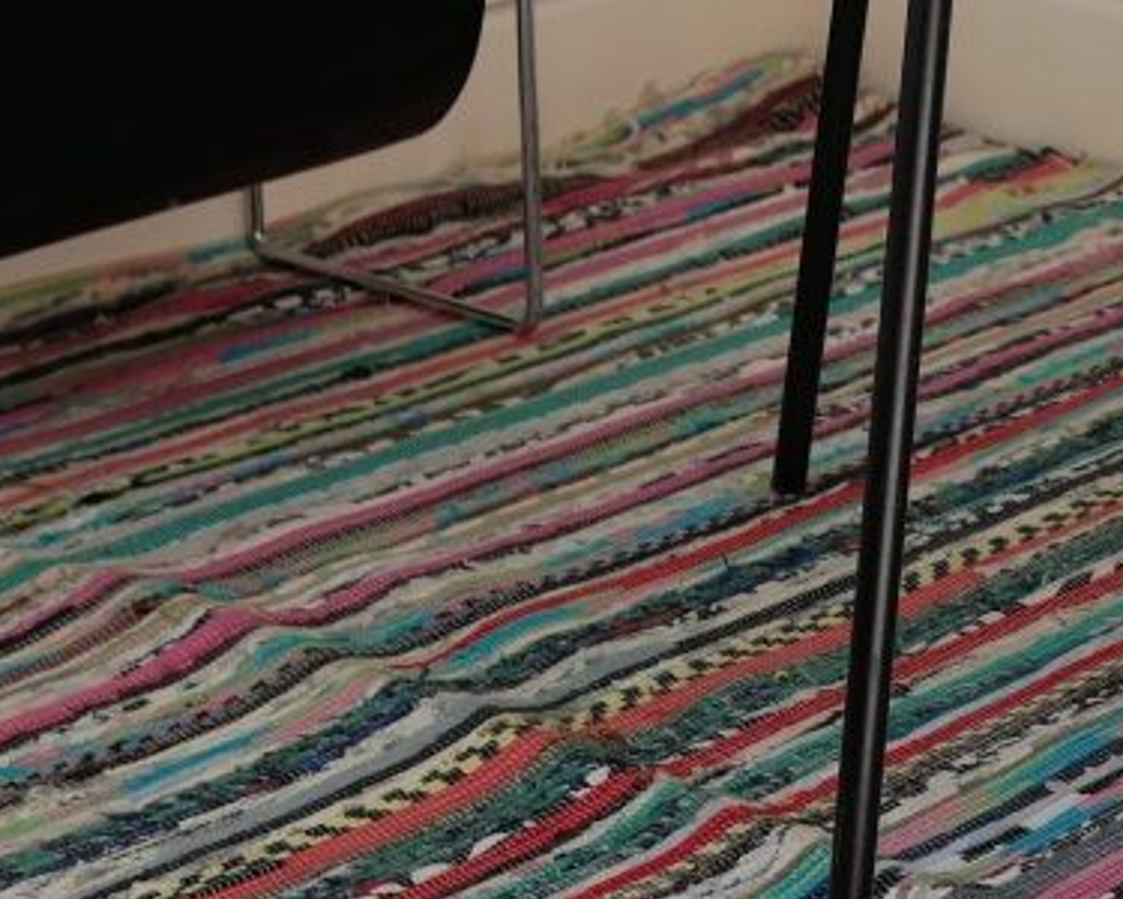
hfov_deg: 13.9
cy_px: -184
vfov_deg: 11.3
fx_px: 4454
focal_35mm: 134
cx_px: 1413
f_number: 2.8
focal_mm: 20
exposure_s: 1/320
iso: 200
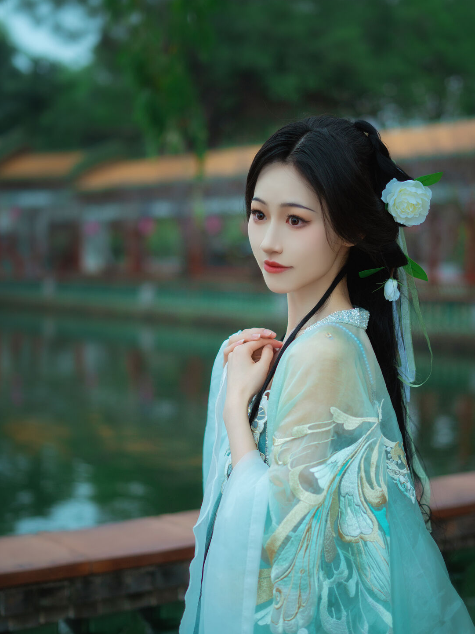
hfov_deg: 24.4
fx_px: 1098
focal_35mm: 60
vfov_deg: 32.2
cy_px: 341
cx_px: 246
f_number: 1.8
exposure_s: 1/320
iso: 500
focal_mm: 50
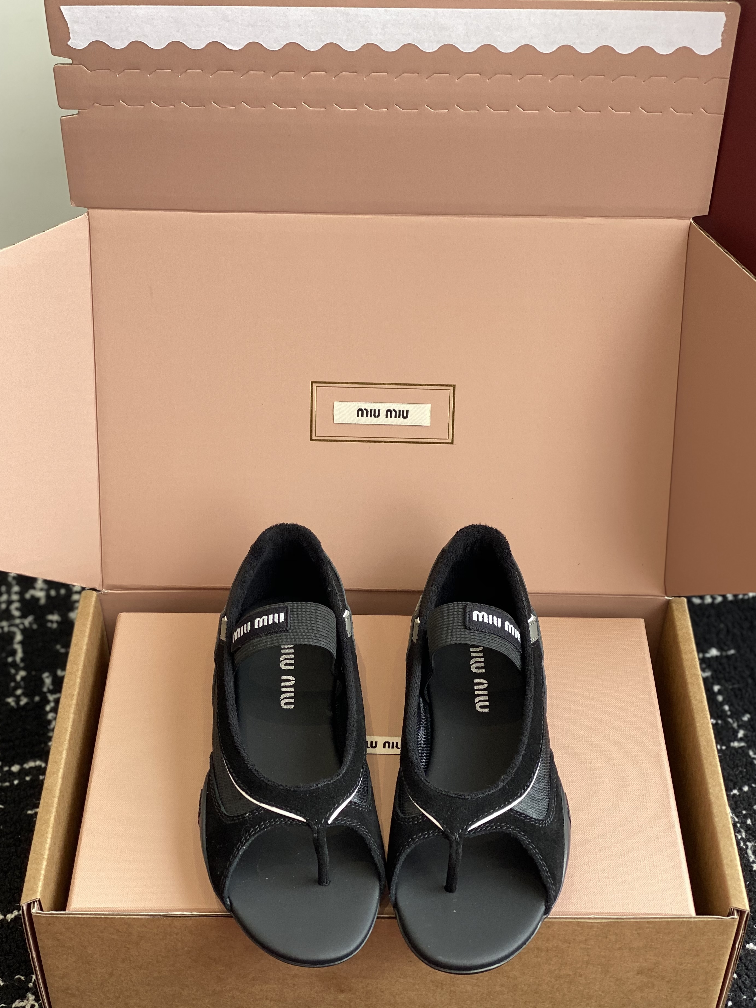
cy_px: 517
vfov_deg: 33.8
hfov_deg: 25.7
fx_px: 1660
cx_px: 366
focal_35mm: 57
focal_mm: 6
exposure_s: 1/122
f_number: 2
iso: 40
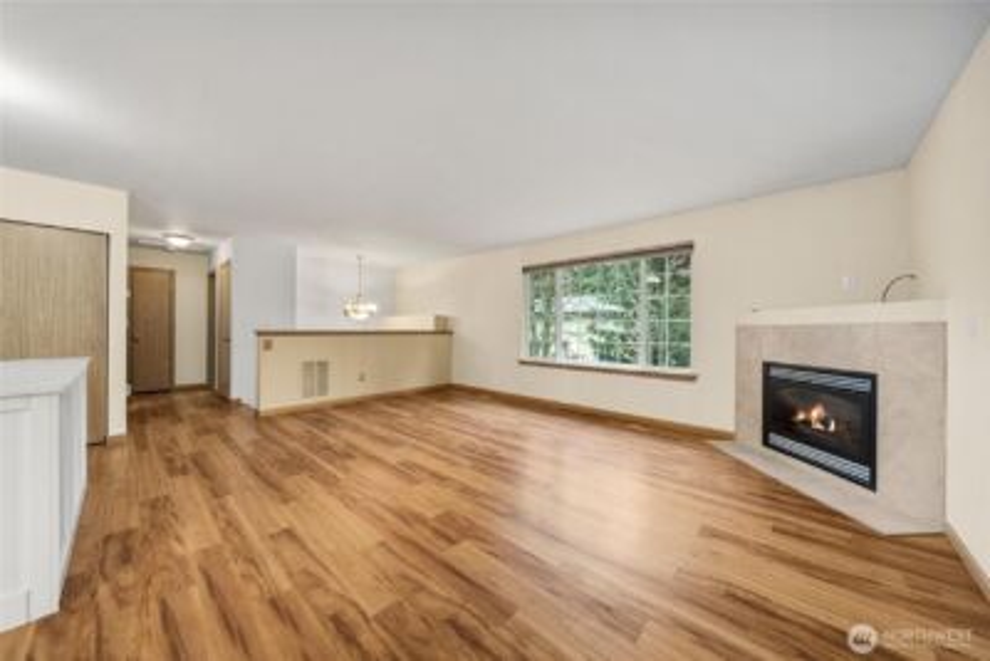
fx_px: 330
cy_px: 330
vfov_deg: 90.1
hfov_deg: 112.6
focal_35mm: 12
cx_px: 495
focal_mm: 12
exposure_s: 1/60
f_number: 7.1
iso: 320
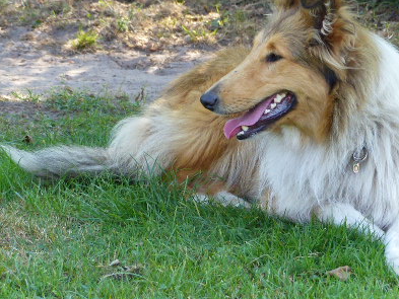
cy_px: 176
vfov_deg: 5.9
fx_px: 2894
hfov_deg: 7.9
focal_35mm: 251
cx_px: 244
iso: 200
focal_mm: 25.2
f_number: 2.8
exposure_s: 1/250
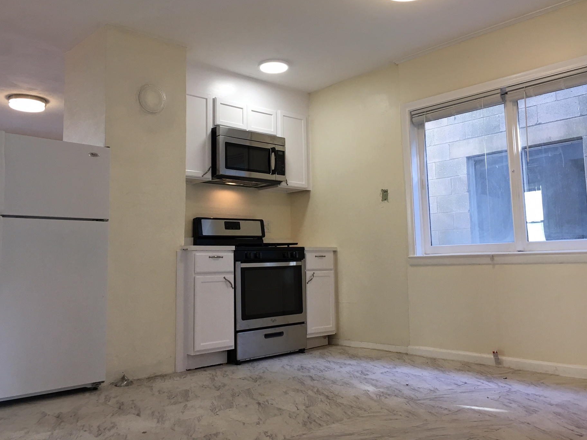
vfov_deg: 44.1
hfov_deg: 56.8
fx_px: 543
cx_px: 293
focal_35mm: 32
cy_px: 200
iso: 25
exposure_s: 1/30
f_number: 2.2
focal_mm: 4.15
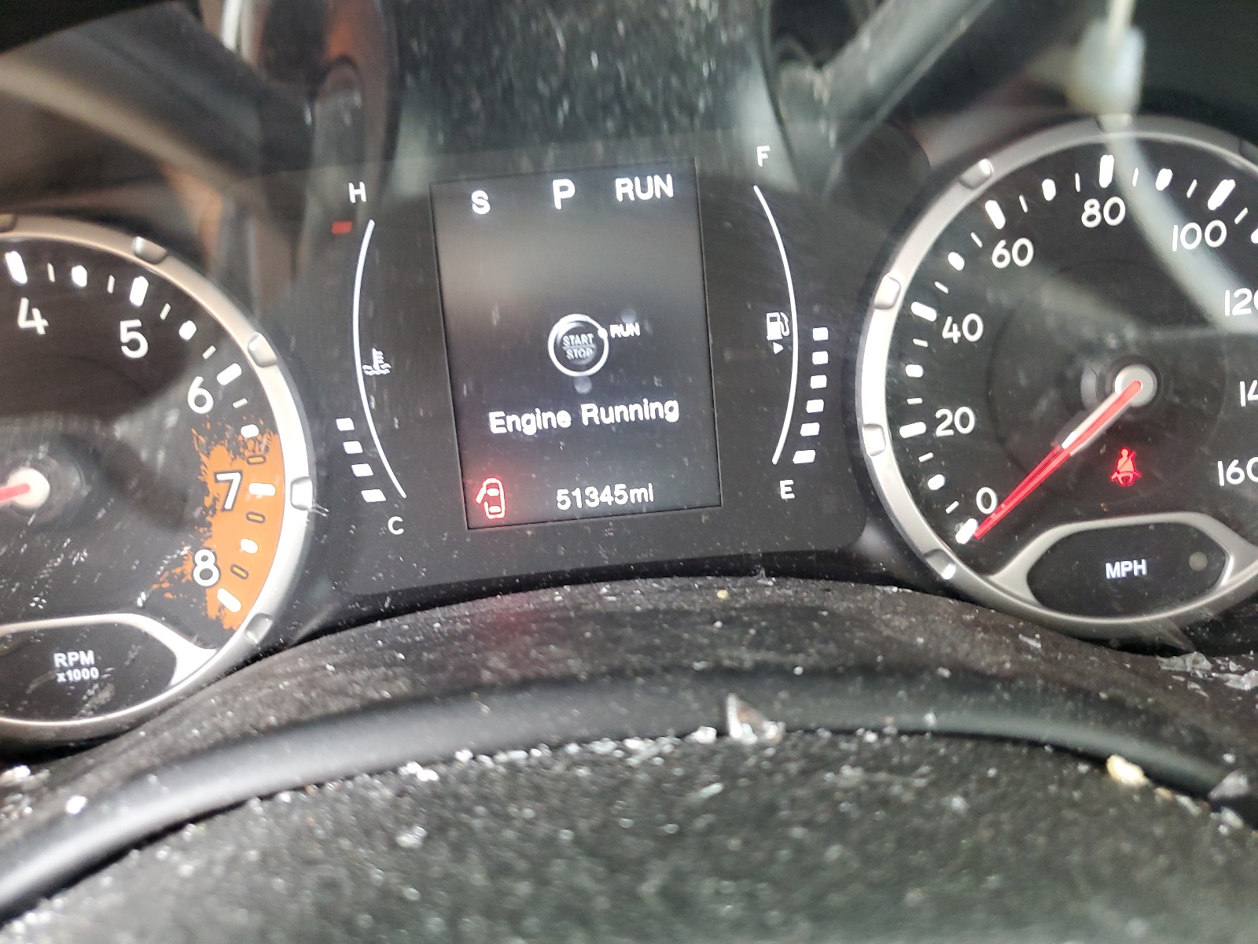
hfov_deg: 67.3
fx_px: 945
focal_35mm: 26
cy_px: 472
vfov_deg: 53.1
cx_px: 629
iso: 225
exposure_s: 1/60.2
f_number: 1.5
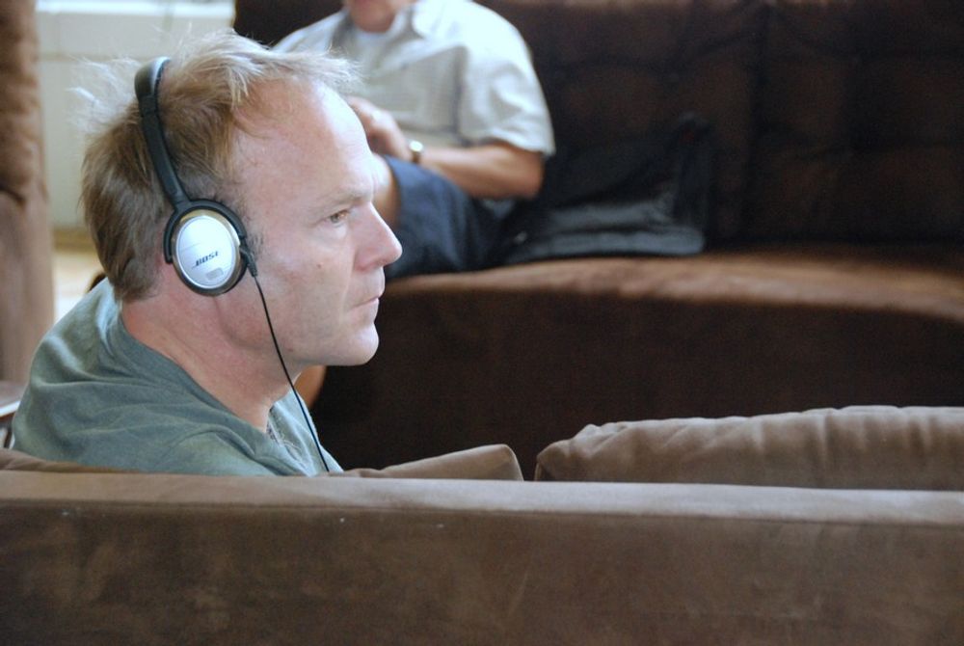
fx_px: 3017
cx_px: 482
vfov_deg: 12.2
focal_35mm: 112
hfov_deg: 18.2
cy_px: 323
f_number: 5.6
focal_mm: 75
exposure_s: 1/60
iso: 1600
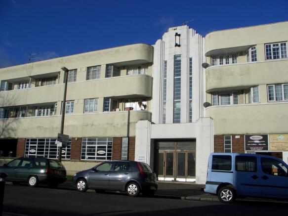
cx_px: 144
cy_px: 108
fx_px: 274
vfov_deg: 42.9
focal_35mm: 33
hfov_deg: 55.4
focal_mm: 7.1
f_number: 5.6
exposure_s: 1/800
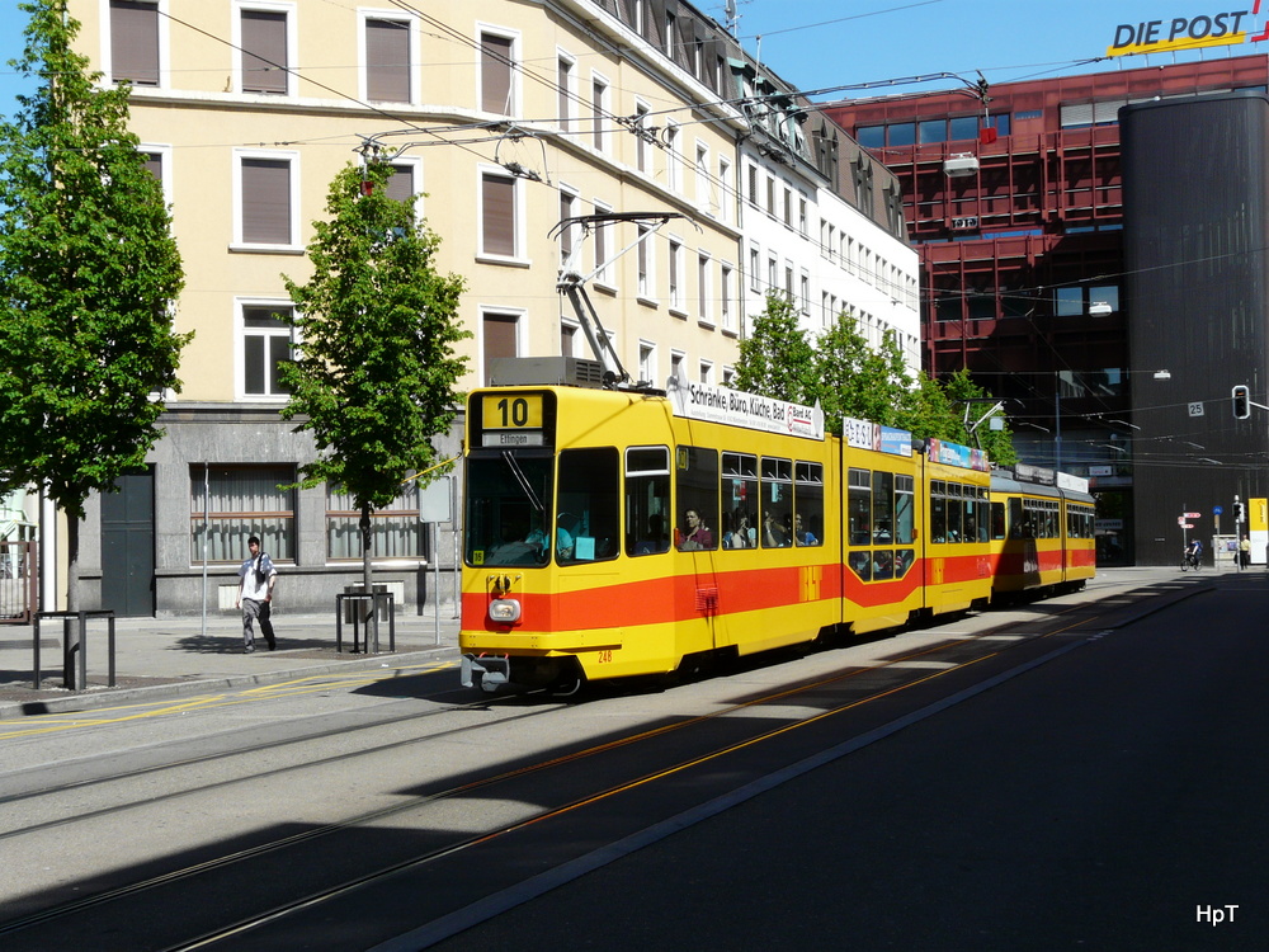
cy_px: 476
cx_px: 634
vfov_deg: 27.5
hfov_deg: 36.2
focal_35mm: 53
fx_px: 1943
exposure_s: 1/400
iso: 100
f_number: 5.6
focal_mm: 8.8
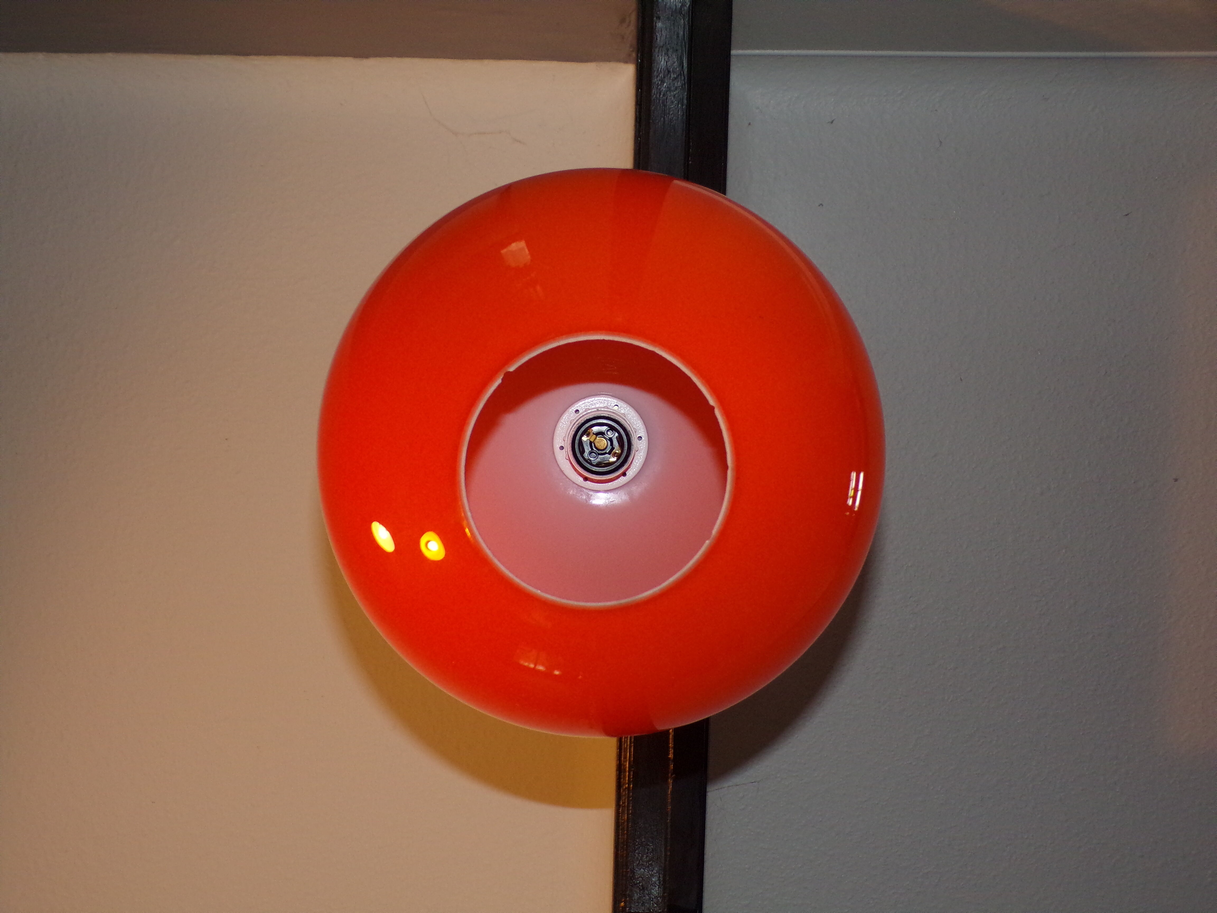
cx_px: 608
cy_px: 456
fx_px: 1477
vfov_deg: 34.3
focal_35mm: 42
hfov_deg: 44.8
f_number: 3.4
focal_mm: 7.6
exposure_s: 1/34
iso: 200
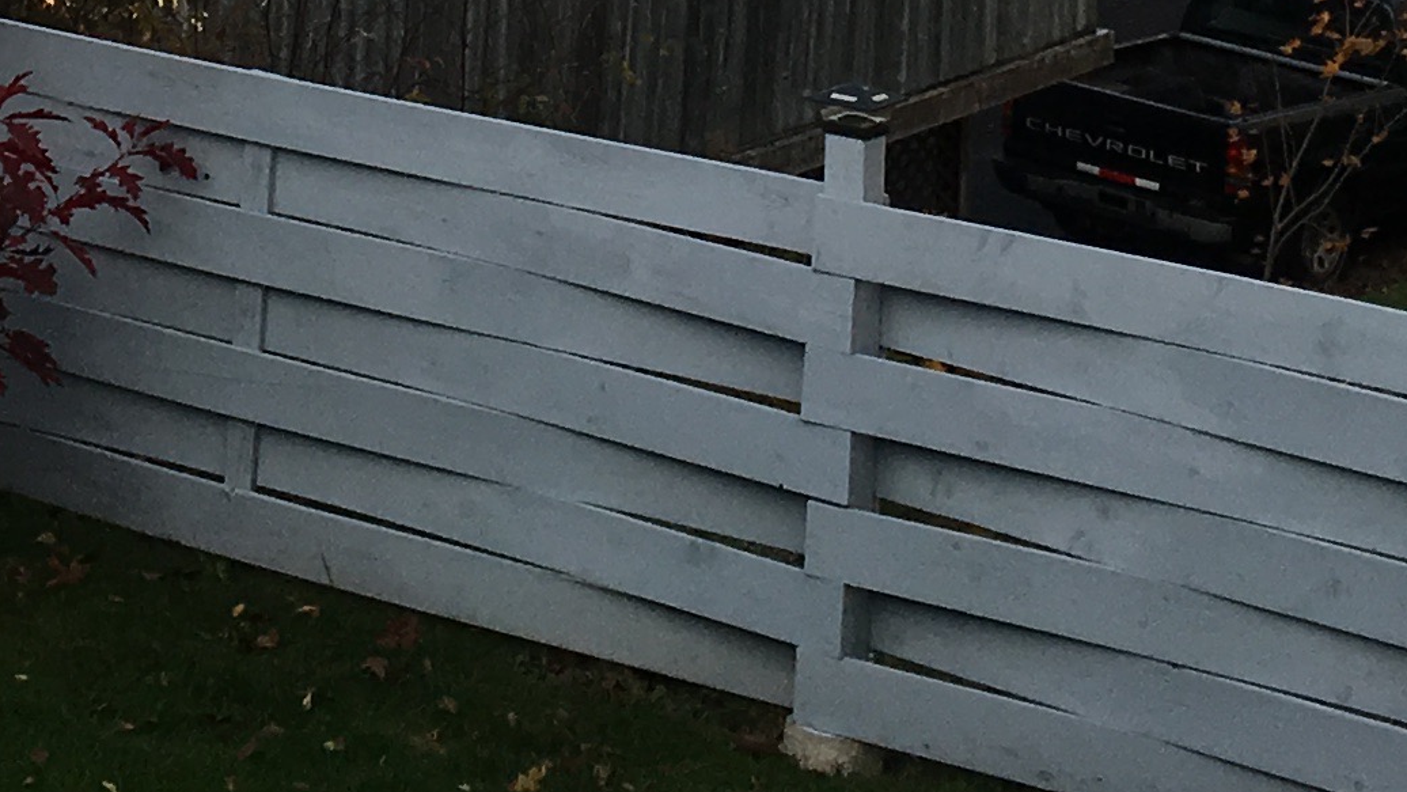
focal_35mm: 123
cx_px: 172
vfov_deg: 8.9
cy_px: -1090
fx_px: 4589
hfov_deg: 17.2
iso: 25
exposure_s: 1/845
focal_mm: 4.15
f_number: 2.2
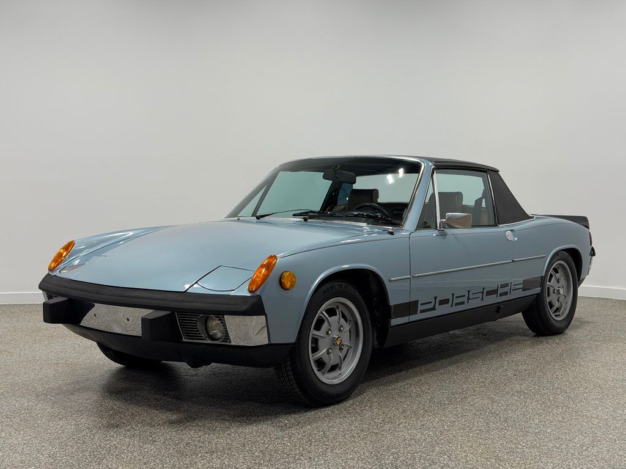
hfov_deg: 39.7
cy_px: 234
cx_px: 313
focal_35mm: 48
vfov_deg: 30.3
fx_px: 868
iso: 64
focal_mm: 6.76
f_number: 1.78
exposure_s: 1/323
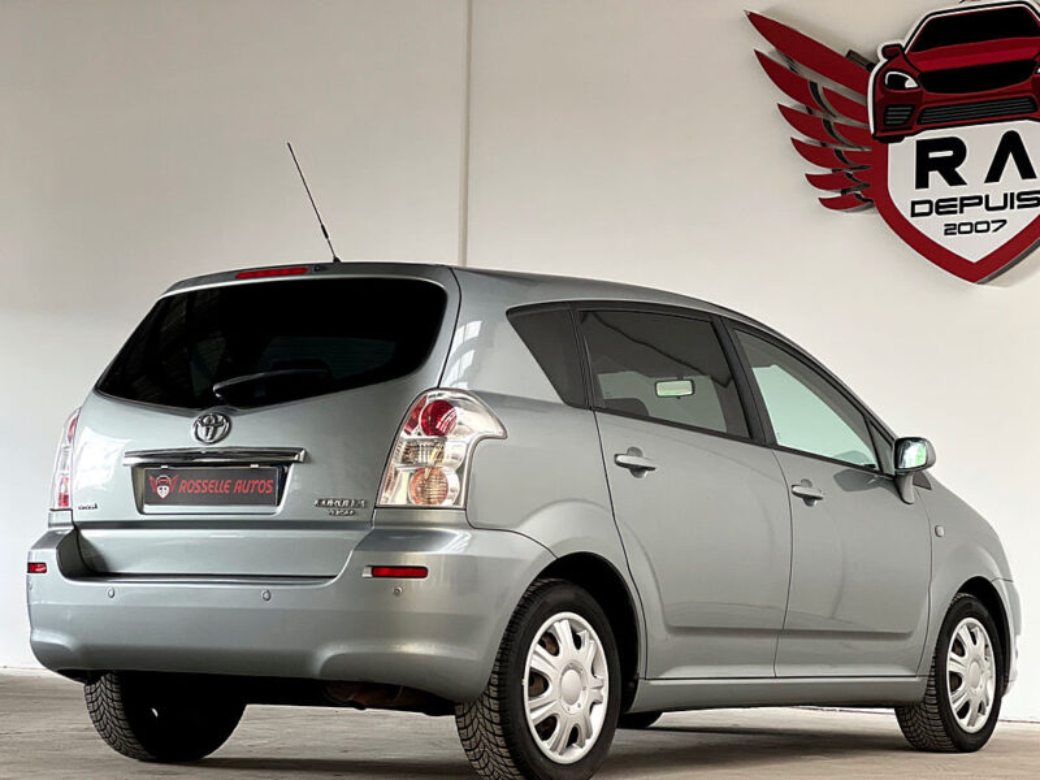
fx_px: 2313
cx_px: 520
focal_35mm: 77
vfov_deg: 19.1
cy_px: 390
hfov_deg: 25.3
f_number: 2.8
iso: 250
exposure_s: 1/63
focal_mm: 9
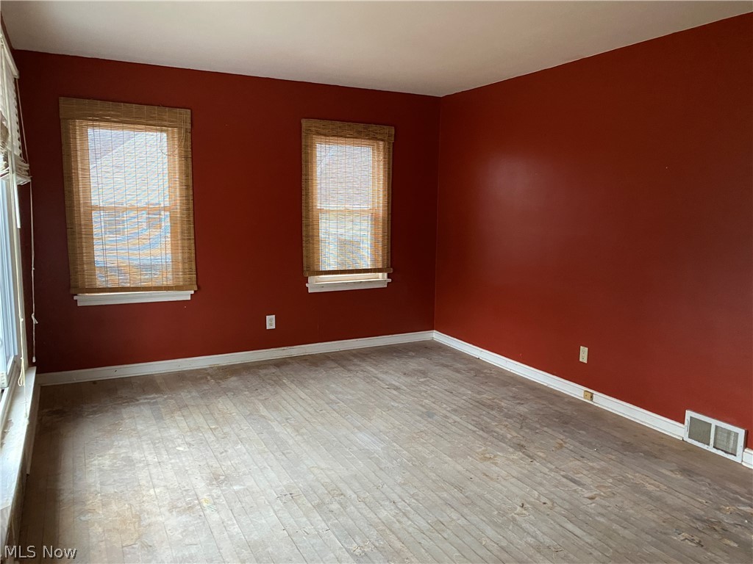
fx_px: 566
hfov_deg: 67.3
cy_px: 282
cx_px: 376
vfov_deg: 53.1
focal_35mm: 26
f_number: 1.8
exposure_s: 1/30
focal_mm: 4.25
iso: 500
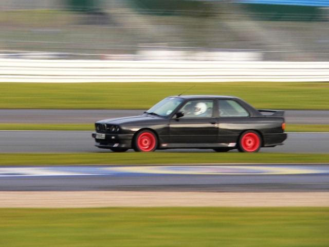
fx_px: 4106
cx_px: 164
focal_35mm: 432
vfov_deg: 3.4
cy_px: 124
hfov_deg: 4.6
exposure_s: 1/40
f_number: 5.6
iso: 80
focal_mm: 72
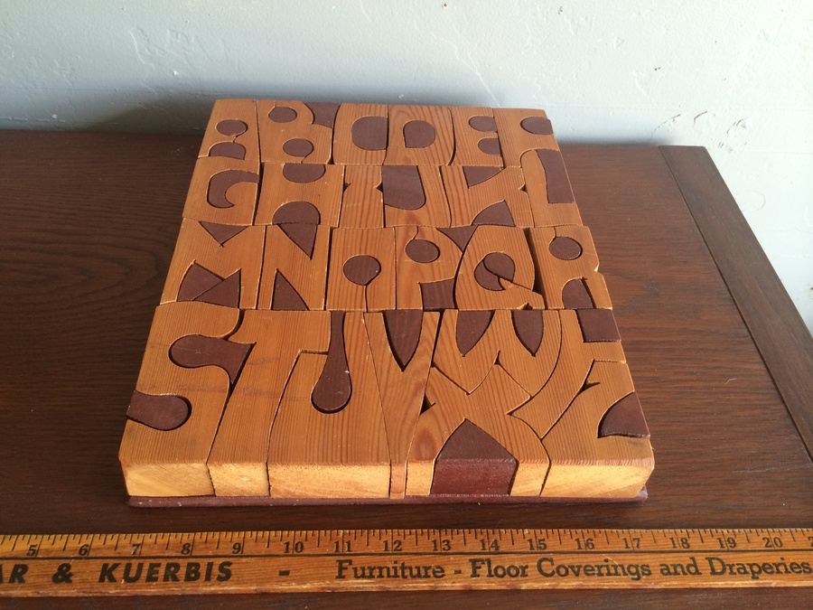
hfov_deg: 60.0
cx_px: 406
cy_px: 305
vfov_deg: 46.8
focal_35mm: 30
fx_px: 705
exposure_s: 1/30
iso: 80
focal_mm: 4.12
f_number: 2.2
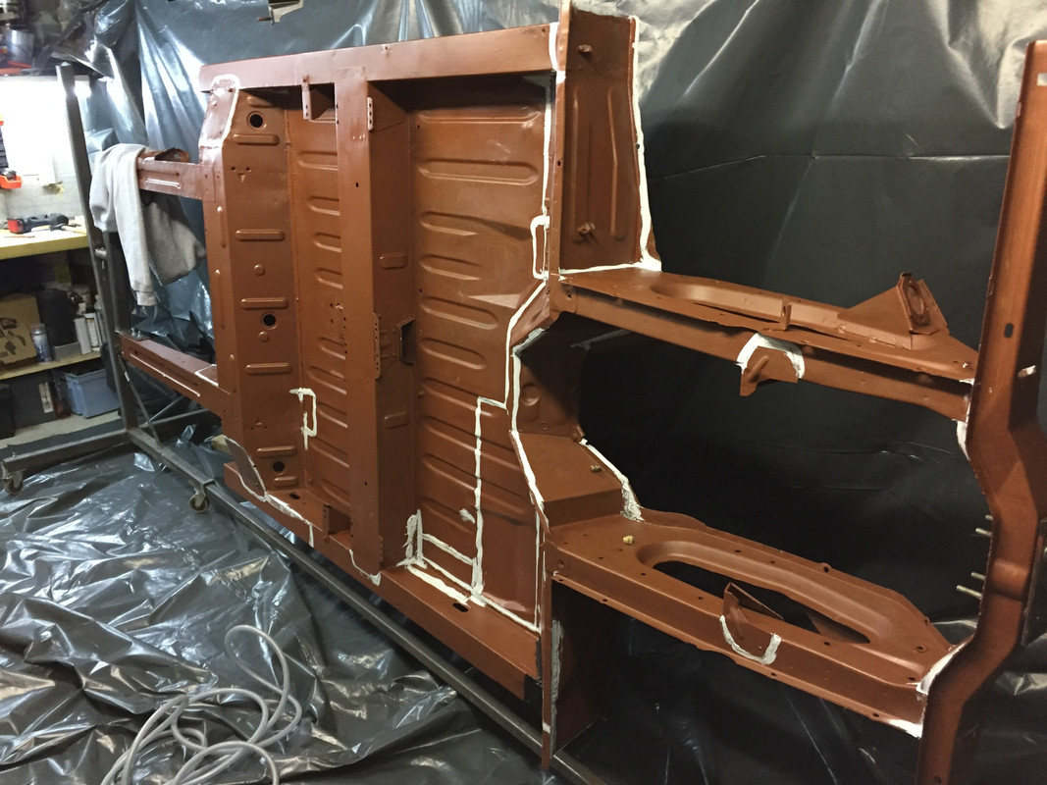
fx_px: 877
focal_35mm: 29
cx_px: 524
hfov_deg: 61.7
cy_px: 392
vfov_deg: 48.2
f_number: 2.2
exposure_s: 1/20
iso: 250
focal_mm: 4.15
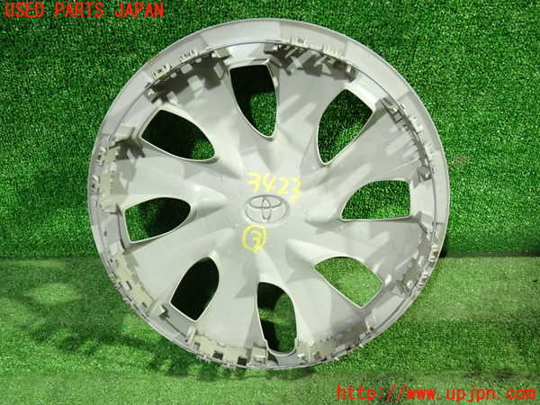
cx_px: 270
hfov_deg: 60.0
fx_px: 468
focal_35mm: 30
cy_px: 202
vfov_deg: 46.8
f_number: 2.3
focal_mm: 5.4
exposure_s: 1/25
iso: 800
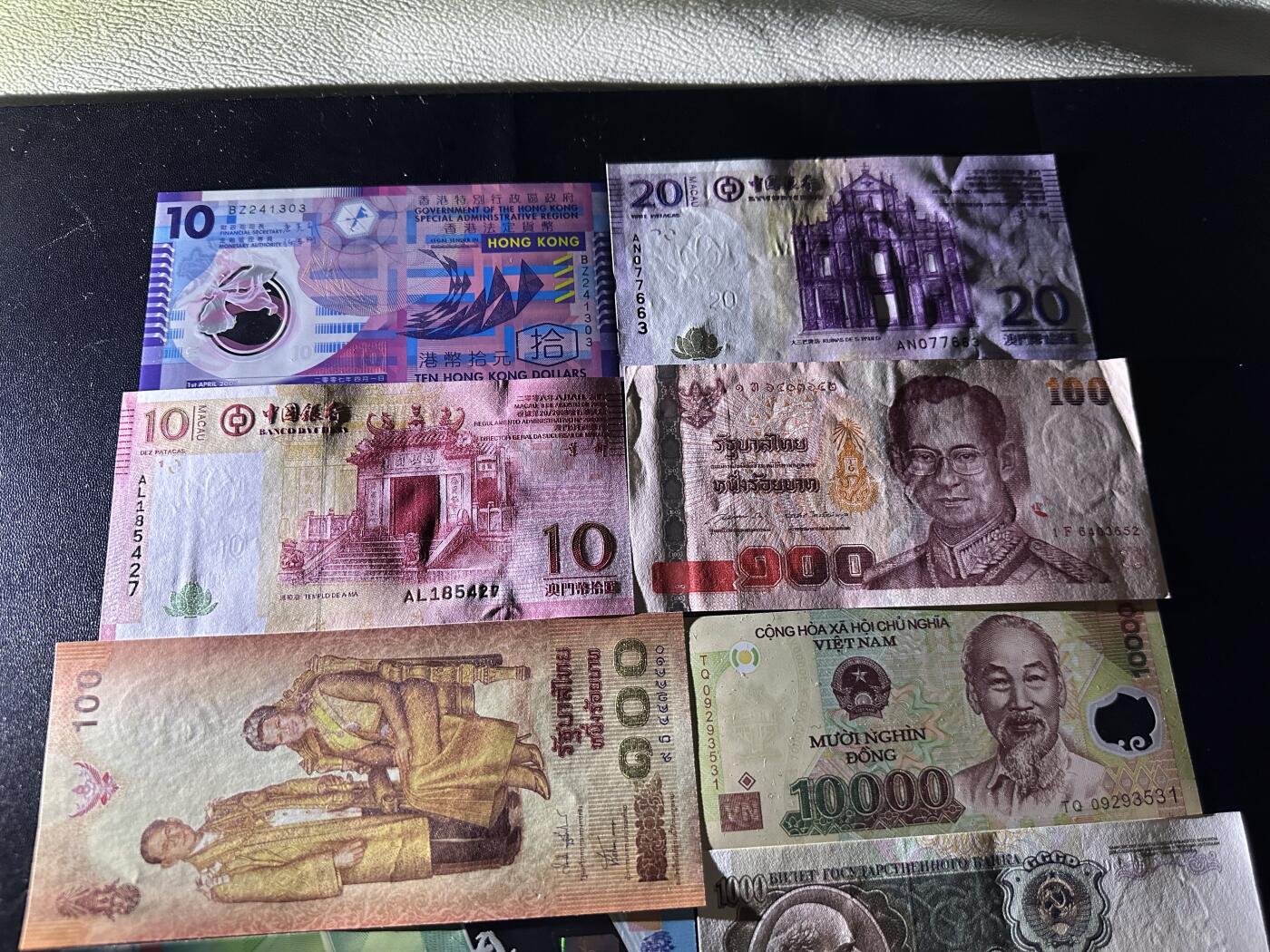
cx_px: 635
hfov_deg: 71.6
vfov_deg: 56.8
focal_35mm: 24
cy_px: 476
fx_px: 881
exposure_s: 1/49
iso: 500
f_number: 1.78
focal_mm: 6.86
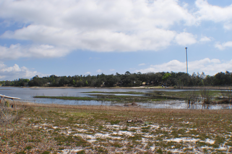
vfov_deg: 39.9
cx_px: 116
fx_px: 212
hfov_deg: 57.3
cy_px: 77
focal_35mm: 33
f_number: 8
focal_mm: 22
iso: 320
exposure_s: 1/1600
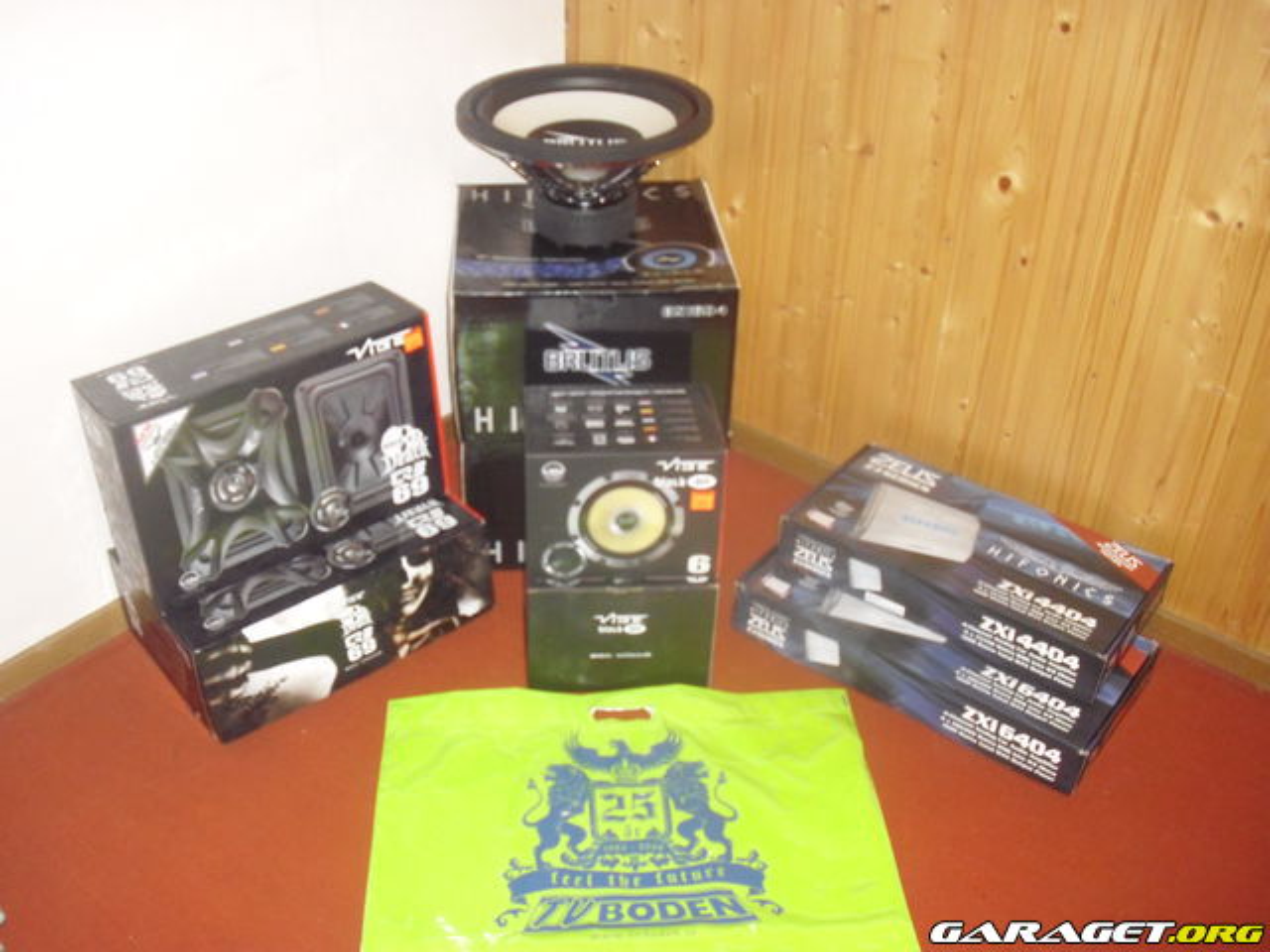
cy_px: 476
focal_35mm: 38
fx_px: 1394
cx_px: 635
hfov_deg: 49.0
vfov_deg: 37.7
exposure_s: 1/60
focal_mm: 6.2
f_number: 2.8
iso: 400
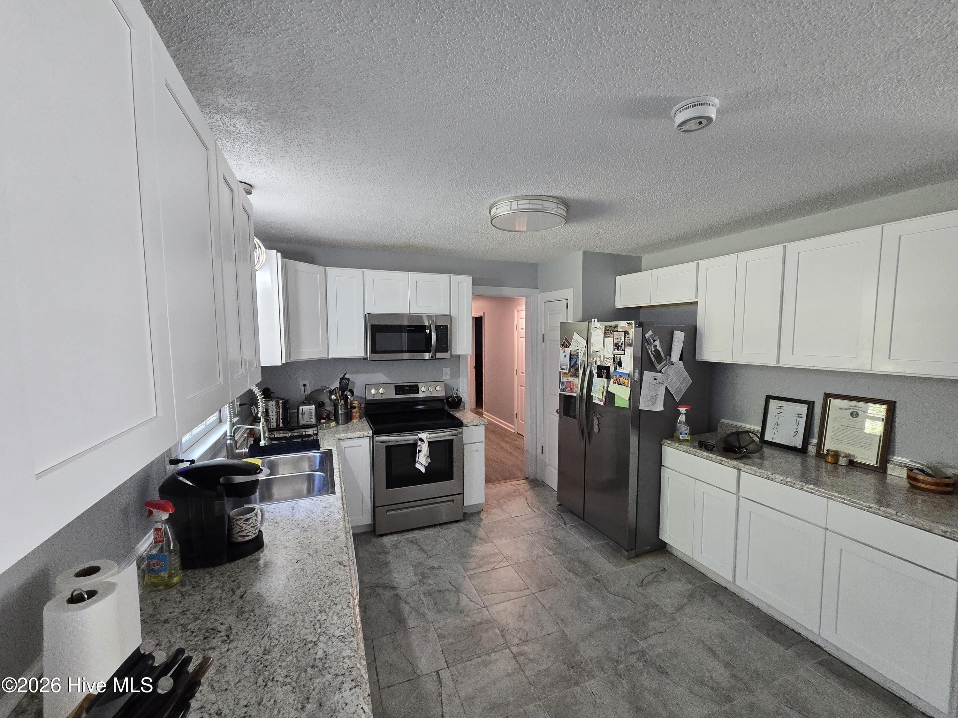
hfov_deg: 106.2
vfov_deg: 89.9
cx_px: 479
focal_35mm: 13
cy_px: 359
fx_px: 360
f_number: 2.2
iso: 320
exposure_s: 1/60
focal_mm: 2.2
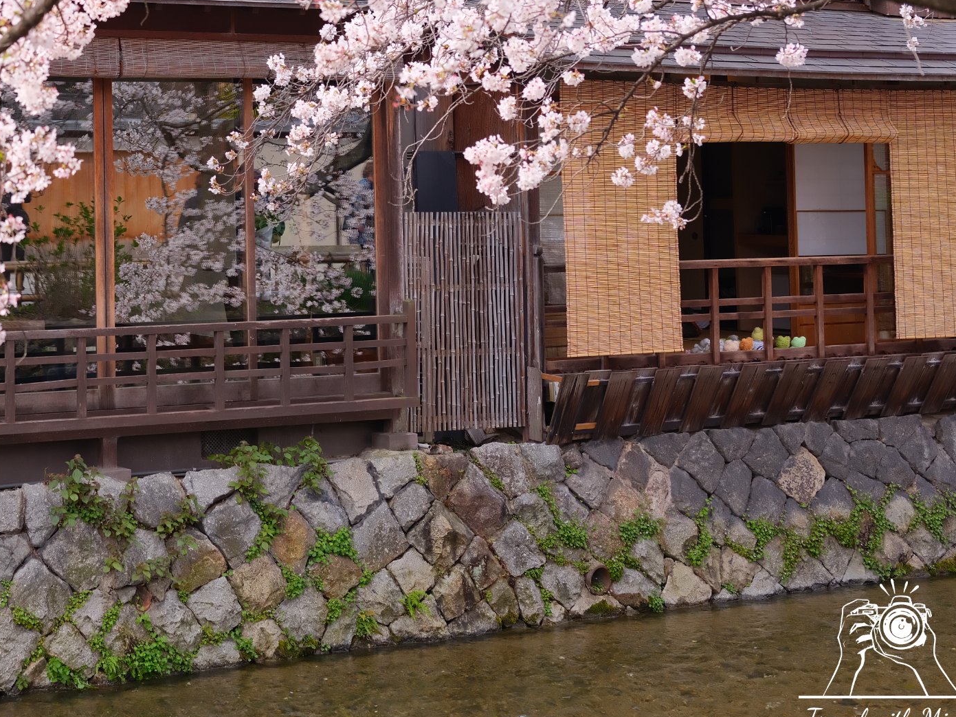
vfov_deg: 20.9
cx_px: 72
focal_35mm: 69
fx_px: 1905
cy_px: 77
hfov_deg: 27.1
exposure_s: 1/340
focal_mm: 45
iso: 200
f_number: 4
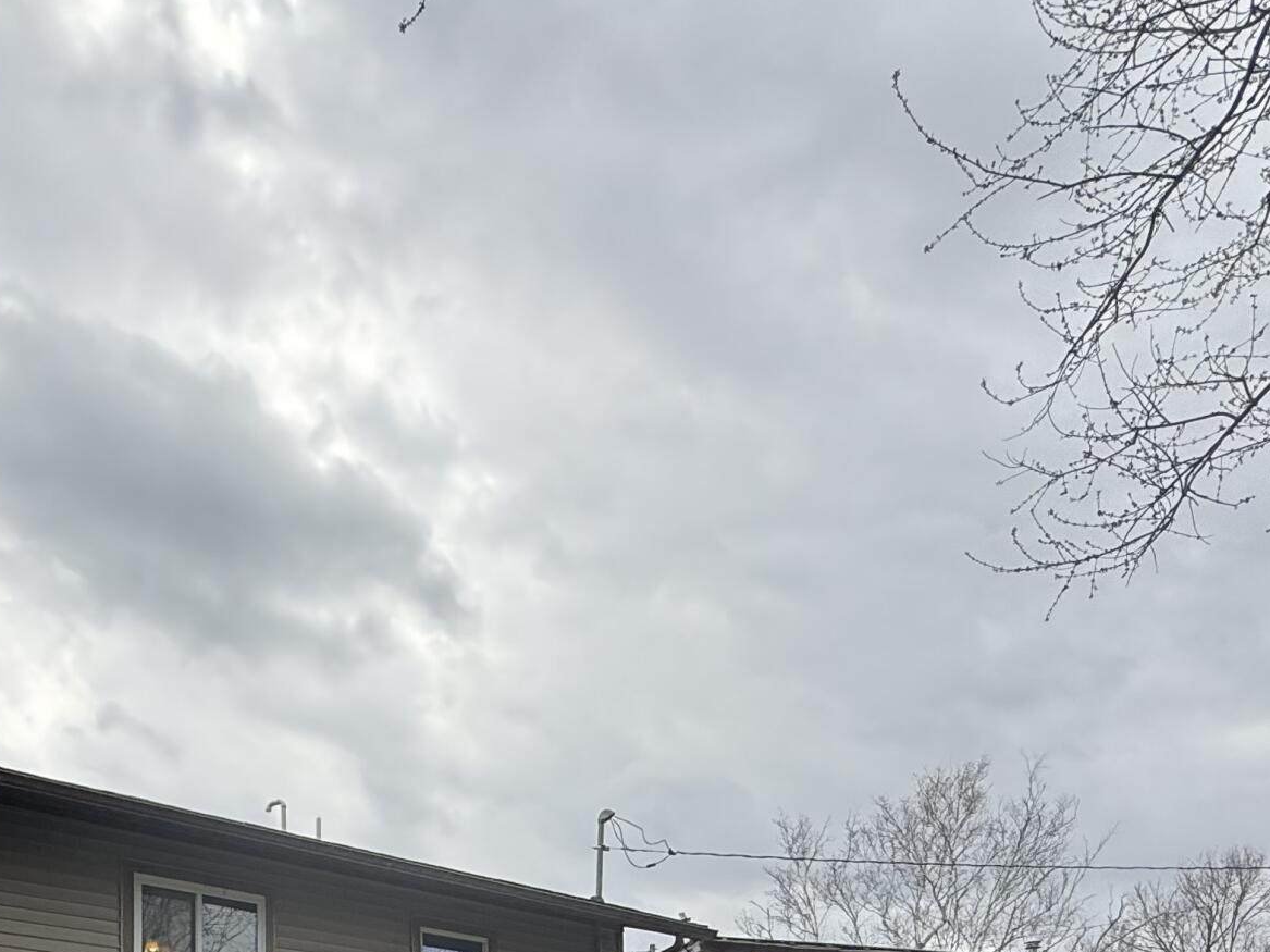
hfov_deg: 49.2
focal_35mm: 36
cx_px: 311
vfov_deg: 32.3
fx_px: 1321
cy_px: 1165
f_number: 2.2
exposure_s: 1/985
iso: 50
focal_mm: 2.22
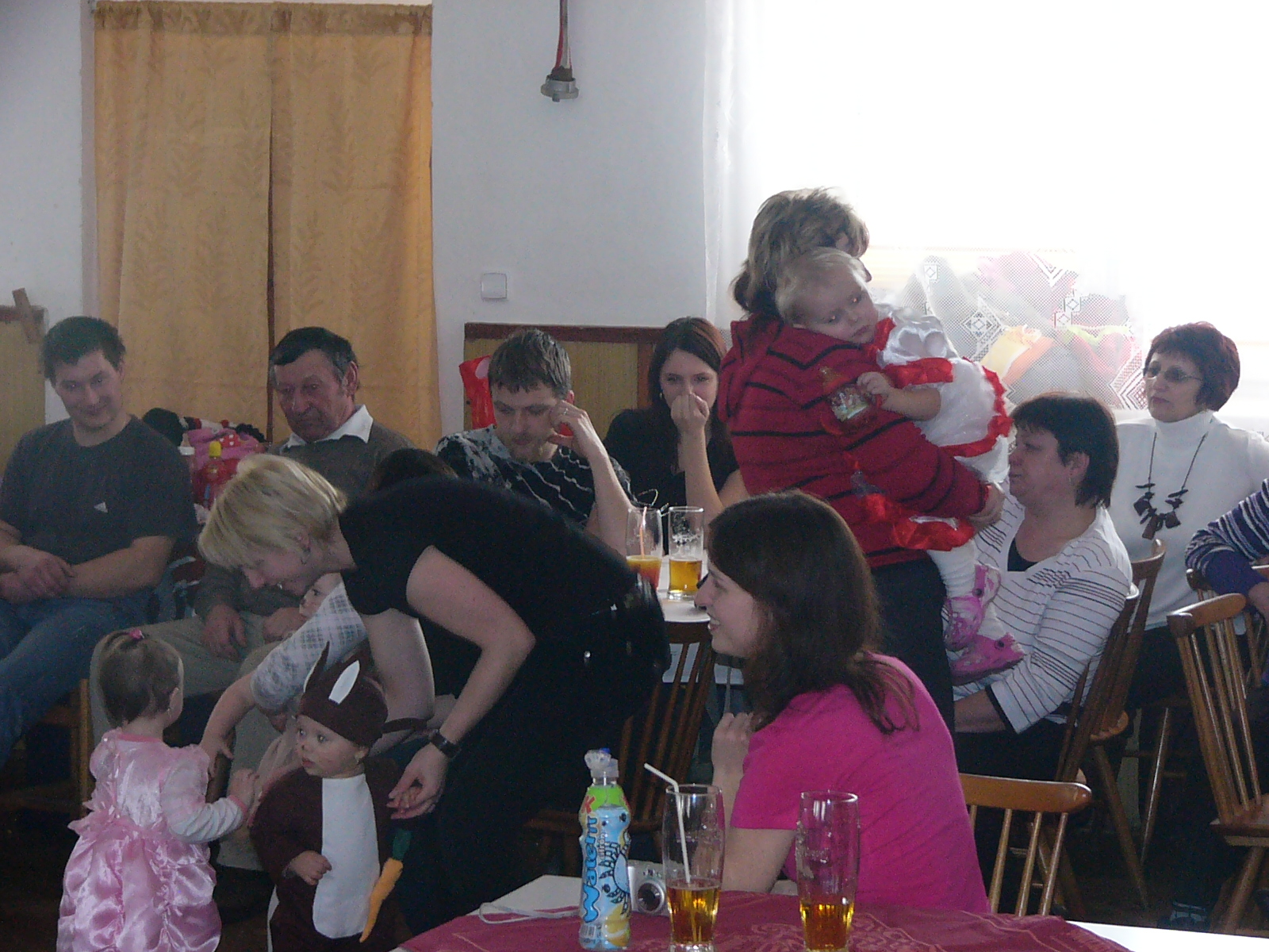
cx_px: 634
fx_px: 3629
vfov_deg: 14.9
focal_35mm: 99
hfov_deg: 19.8
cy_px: 476
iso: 200
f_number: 2.8
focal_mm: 13.1
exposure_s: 1/30
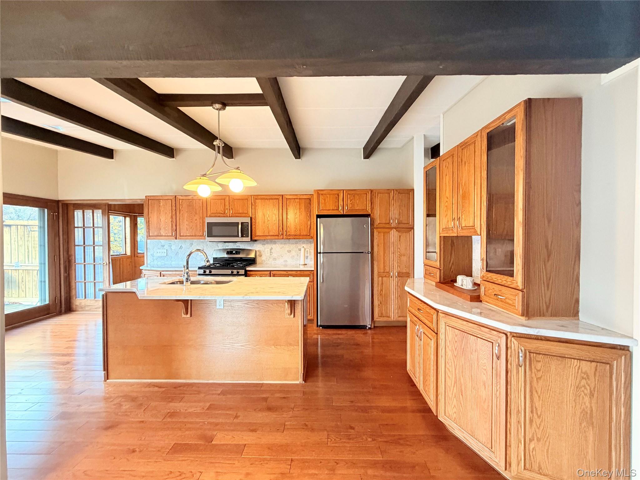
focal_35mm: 14
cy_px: 240
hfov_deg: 102.1
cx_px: 320
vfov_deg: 85.7
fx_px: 259
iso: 400
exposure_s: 1/60
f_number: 2.2
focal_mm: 2.22
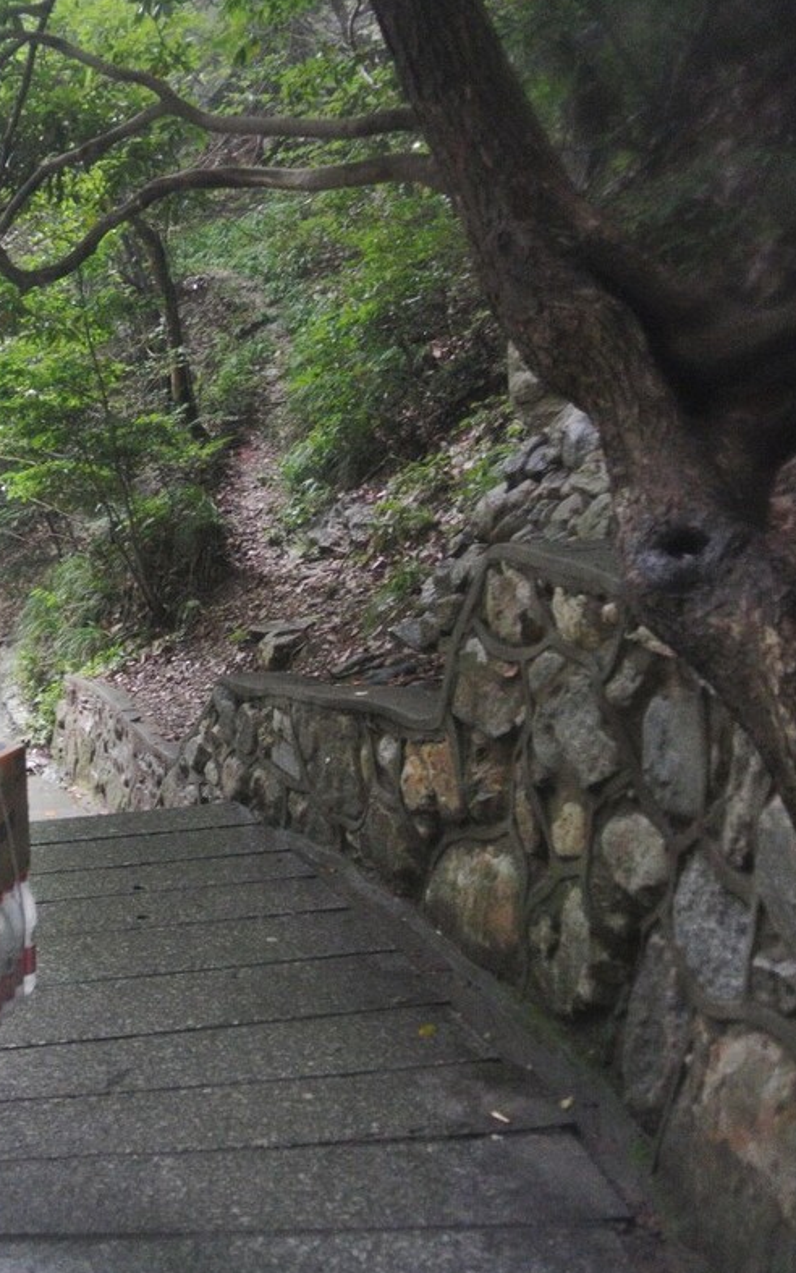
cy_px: 636
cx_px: -34
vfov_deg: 47.2
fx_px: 1458
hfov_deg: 28.3
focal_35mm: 42
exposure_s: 1/50
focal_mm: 10
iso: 1600
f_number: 3.5
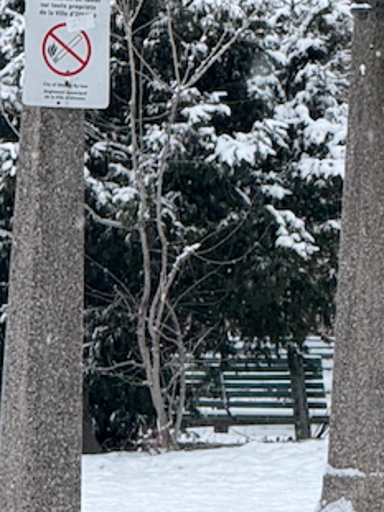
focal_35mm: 495
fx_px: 7311
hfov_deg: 3.0
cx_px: 569
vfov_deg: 4.0
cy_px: 66
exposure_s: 1/99
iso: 160
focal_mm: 15.66
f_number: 2.8
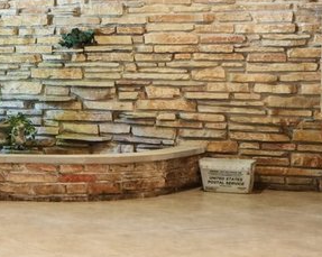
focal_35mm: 85
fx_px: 809
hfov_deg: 18.5
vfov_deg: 18.0
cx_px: -228
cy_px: 101
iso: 400
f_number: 13
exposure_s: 1
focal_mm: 16
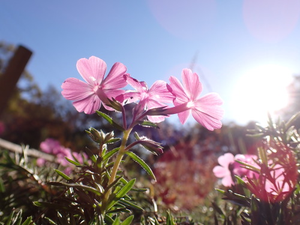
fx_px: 260
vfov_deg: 46.8
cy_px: 112
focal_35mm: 30
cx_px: 150
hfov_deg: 60.0
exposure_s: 1/200
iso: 100
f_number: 9
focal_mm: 5.4
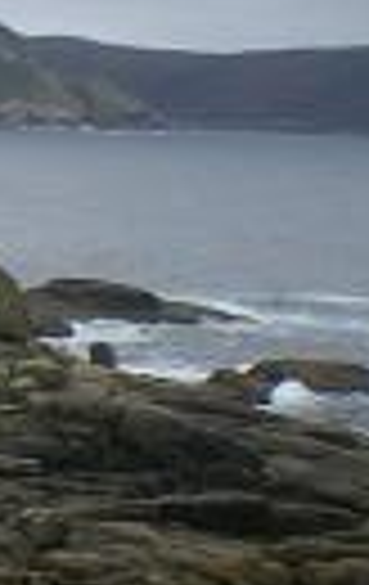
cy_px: 270
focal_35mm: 163
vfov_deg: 12.8
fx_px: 2605
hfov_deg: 7.7
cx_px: -441
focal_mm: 6.3
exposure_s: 1/250
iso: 64
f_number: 4.6
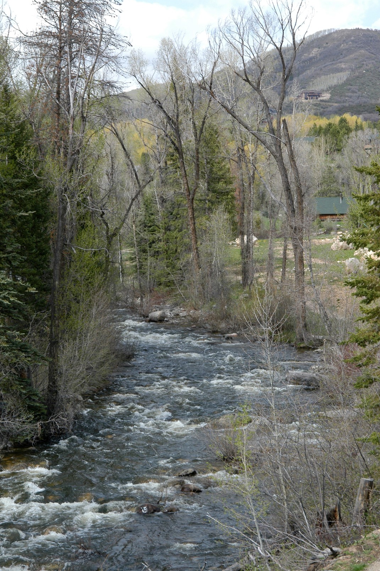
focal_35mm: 98
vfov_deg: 20.8
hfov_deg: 14.0
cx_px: 183
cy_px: 292
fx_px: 1552
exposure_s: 1/250
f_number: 8
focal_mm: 62
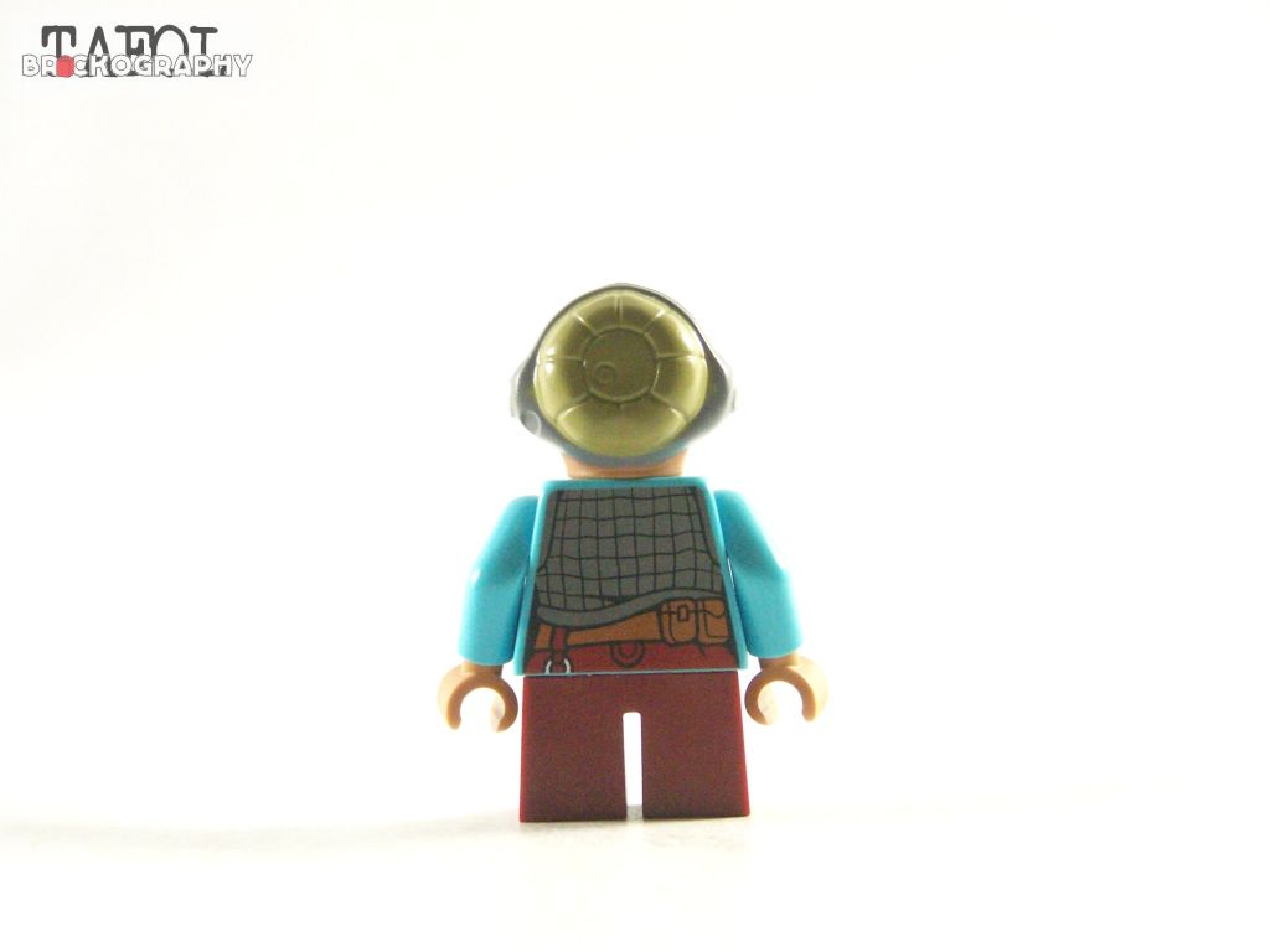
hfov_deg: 18.7
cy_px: 476
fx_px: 3852
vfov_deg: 14.1
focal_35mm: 105
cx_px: 635
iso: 400
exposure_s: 1/60
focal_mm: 17.5
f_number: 3.2
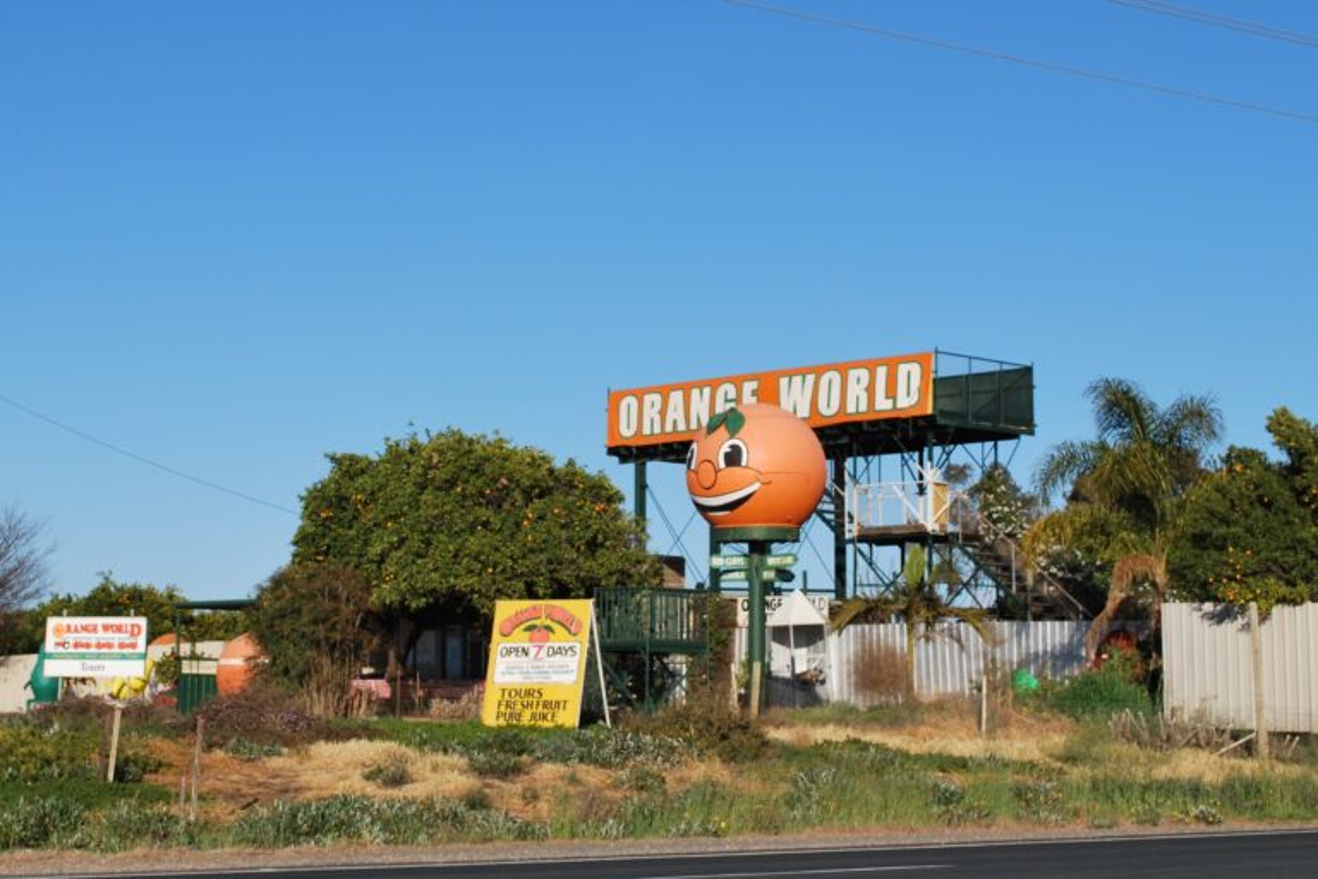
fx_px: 1757
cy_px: 440
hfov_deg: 41.1
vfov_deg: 28.1
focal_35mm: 48
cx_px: 659
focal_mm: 32
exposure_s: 1/320
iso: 100
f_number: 9
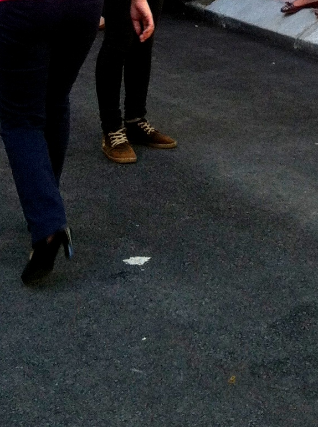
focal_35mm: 118
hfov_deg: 12.4
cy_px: -103
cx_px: 316
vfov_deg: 16.0
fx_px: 1450
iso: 80
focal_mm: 3.85
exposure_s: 1/120
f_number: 2.8
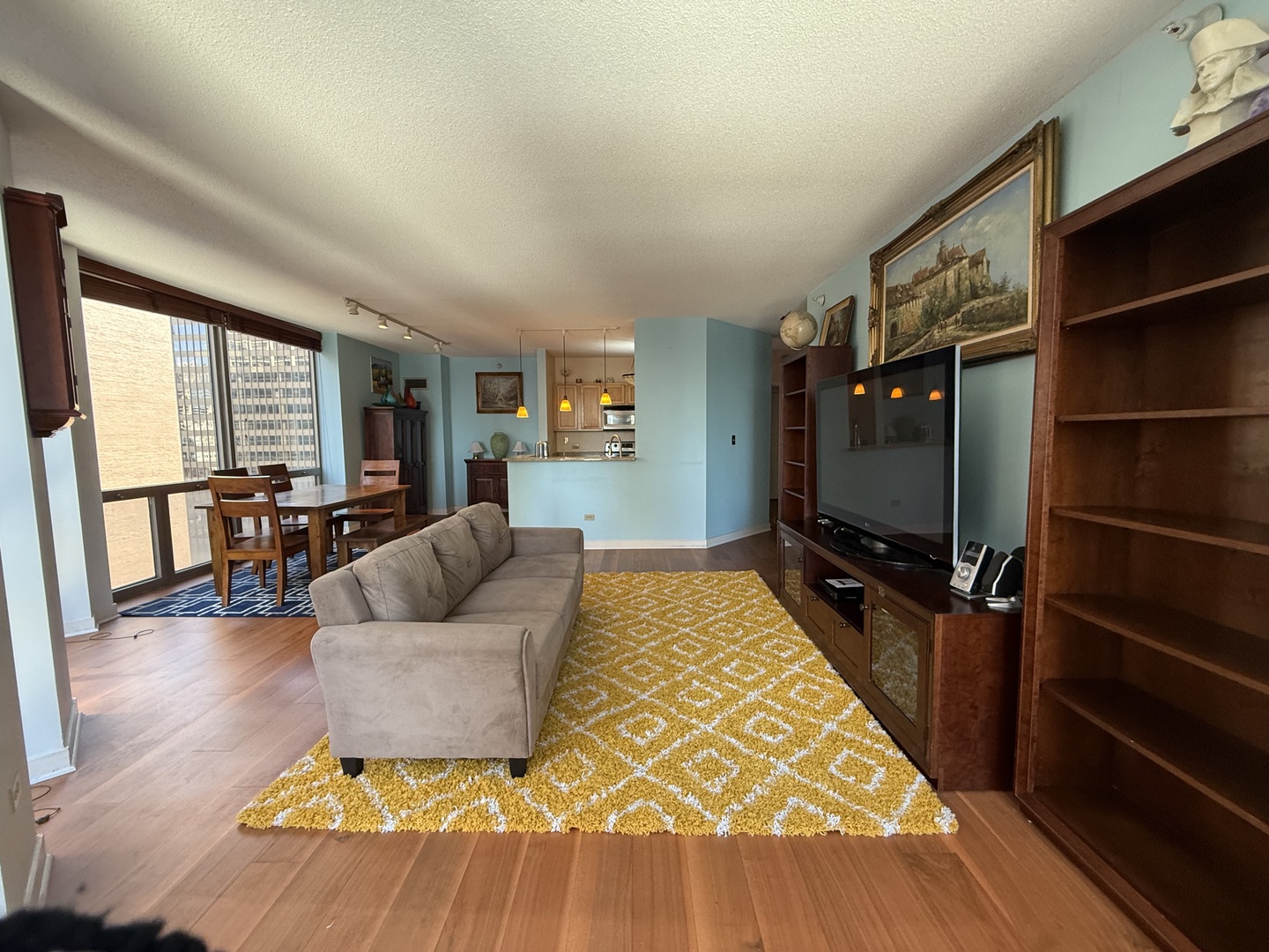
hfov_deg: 102.1
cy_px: 476
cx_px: 634
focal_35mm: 14
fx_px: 513
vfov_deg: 85.7
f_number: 2.2
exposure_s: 1/99
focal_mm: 2.22
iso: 250
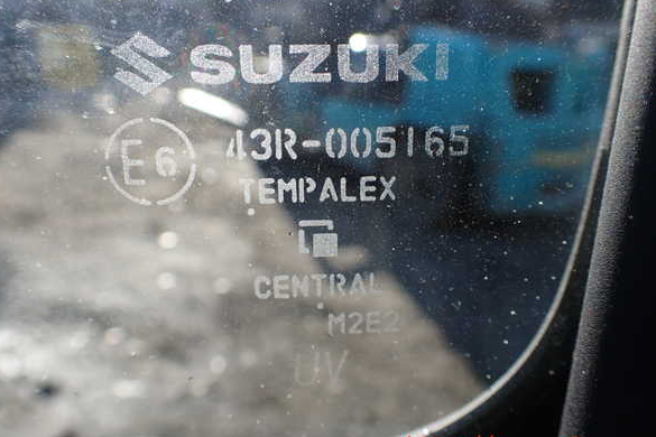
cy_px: 210
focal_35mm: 32
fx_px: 583
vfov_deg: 41.1
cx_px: 324
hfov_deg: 58.7
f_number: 3.2
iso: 100
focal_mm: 5.4
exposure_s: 1/320
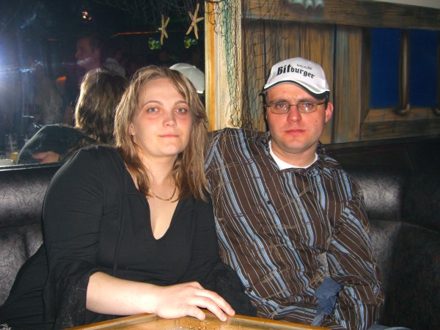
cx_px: 220
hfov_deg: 49.0
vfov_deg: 37.7
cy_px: 165
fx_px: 483
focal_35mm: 38
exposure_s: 1/60
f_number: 2.8
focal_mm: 7.9
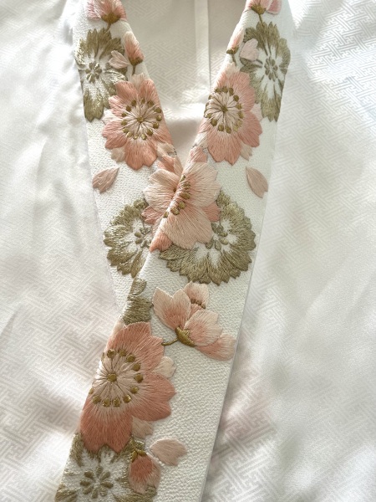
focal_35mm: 26
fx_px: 377
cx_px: 188
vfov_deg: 67.3
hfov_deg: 53.1
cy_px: 251
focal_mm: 5.1
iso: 80
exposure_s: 1/100
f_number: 1.6
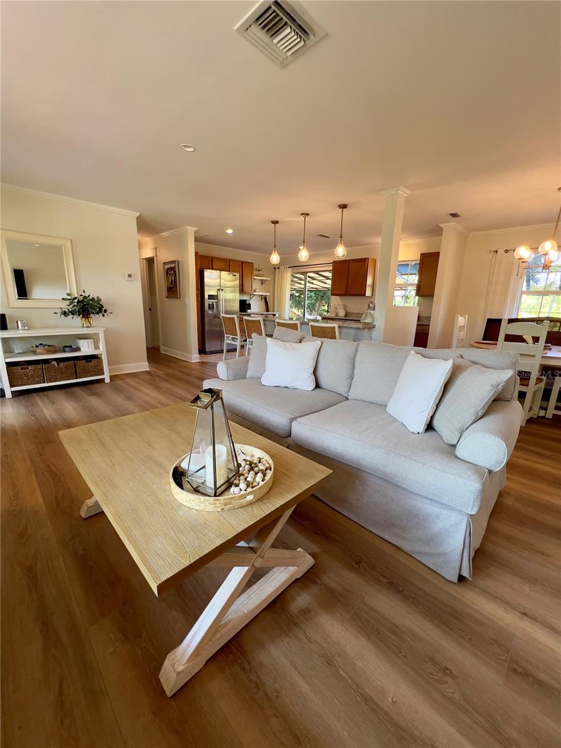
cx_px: 280
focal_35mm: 13
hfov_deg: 89.9
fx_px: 281
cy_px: 374
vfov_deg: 106.2
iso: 160
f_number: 1.8
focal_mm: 1.57
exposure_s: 1/120
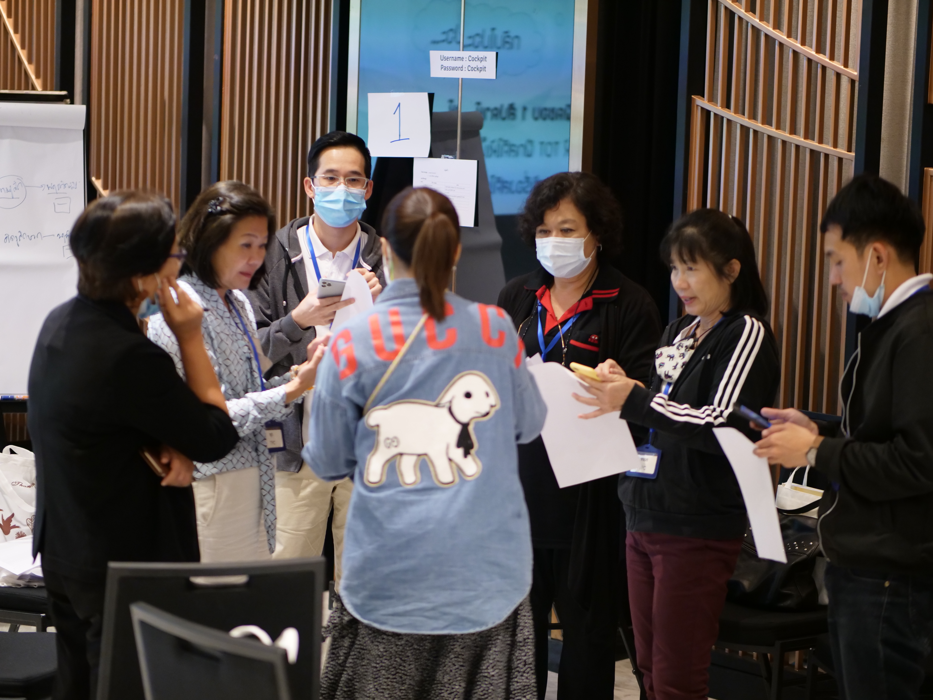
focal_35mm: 86
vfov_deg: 17.2
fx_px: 2318
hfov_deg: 22.8
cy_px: 350
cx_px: 466
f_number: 1.2
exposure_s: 1/100
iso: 1250
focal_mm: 43
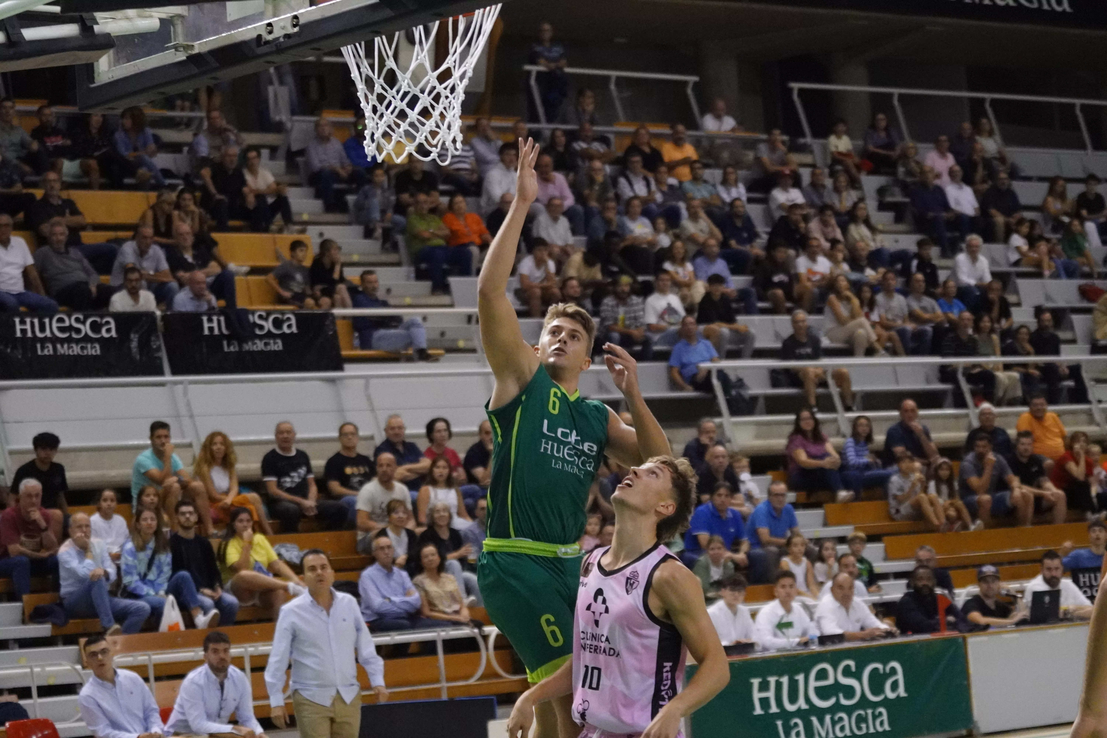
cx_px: 554
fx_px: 3228
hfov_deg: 19.5
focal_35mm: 105
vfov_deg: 13.0
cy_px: 369
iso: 6400
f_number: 4
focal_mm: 70
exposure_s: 1/800
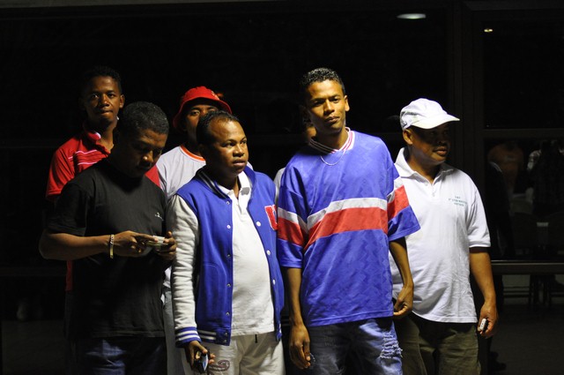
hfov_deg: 19.5
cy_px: 188
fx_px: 1643
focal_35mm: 105
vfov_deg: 13.0
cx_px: 282
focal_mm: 70
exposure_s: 1/60
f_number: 4
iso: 1600
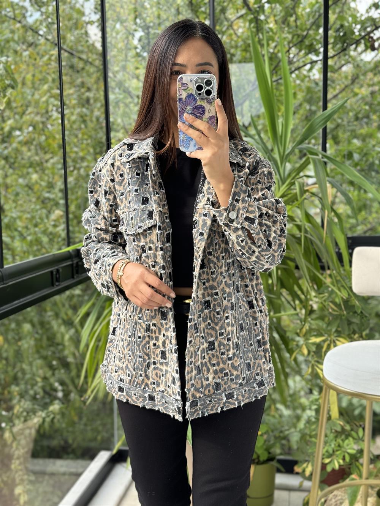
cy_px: 253
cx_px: 190
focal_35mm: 48
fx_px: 702
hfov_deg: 30.3
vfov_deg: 39.7
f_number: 1.78
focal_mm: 6.76
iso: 100
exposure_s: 1/76
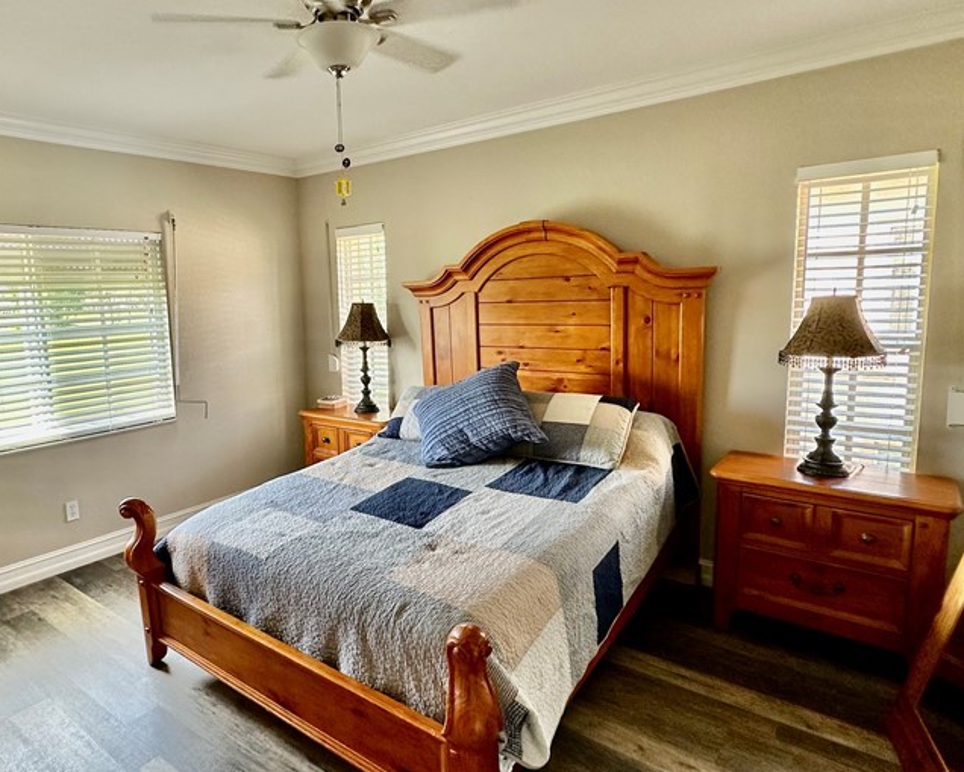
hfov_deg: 73.7
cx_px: 358
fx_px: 628
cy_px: 373
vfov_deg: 63.1
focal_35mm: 22
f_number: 2.2
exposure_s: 1/99
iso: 160
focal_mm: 2.22
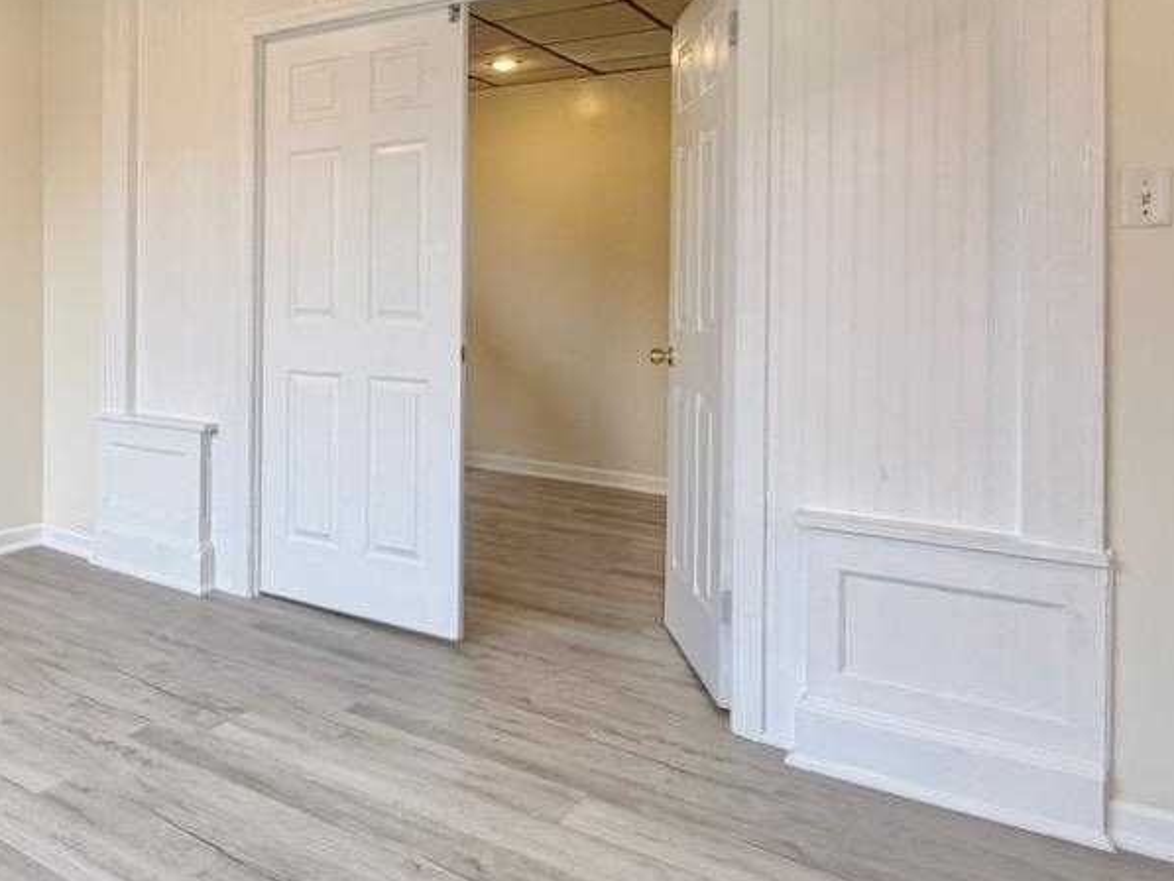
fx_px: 1018
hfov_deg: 52.7
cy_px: 334
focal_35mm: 30
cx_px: 118
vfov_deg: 46.4
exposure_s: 1/120
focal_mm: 2.22
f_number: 2.2
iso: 80
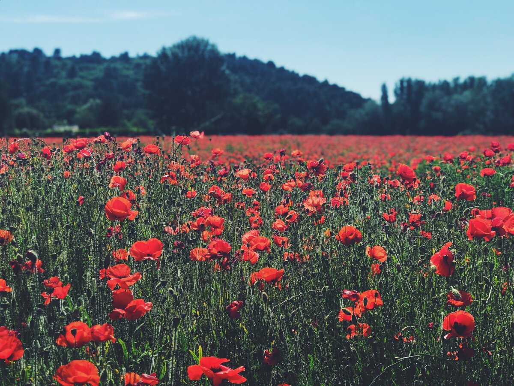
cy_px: 193
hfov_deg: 33.8
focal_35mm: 57
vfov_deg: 25.7
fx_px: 846
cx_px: 257
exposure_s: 1/894
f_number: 2.8
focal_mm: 6.6
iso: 20
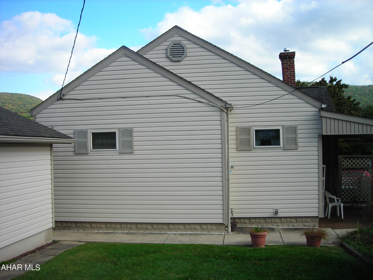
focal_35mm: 38
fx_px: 409
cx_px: 186
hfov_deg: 49.0
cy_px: 140
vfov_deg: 37.7
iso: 50
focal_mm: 6.3
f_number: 3.2
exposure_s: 1/322
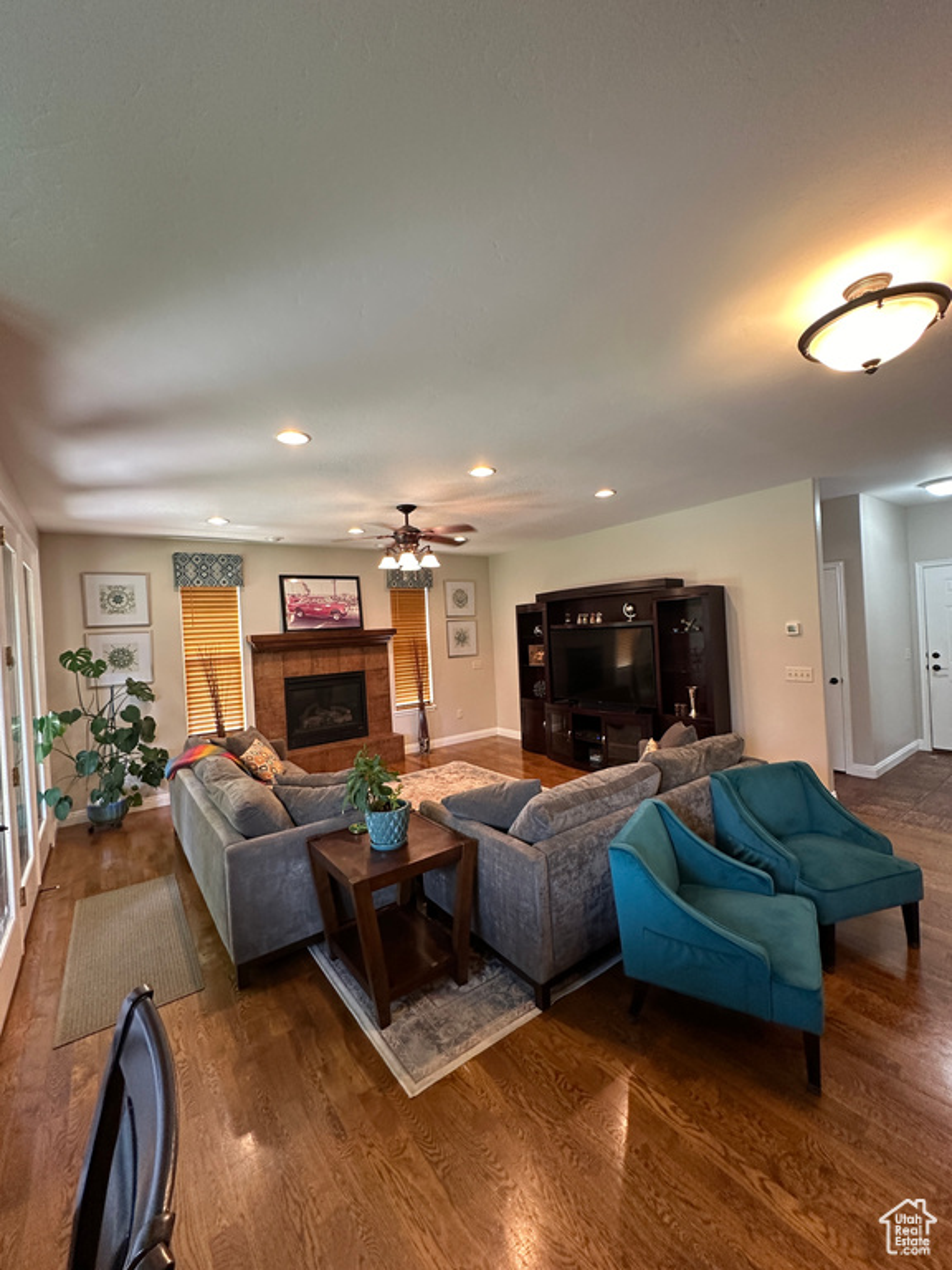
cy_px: 635
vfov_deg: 102.1
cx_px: 476
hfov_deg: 85.7
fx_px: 513
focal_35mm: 14
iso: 200
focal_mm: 2.22
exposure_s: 1/60
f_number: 2.2
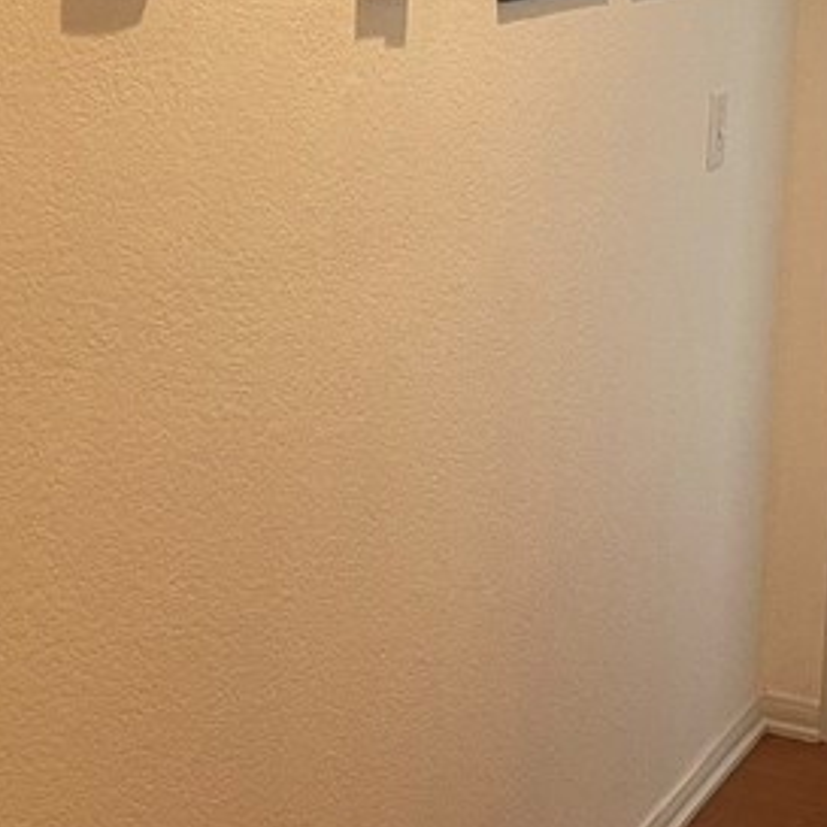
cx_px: 530
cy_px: 224
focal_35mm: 83
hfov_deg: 20.8
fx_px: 2243
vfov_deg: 20.7
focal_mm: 5.1
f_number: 1.6
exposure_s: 1/60
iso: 160
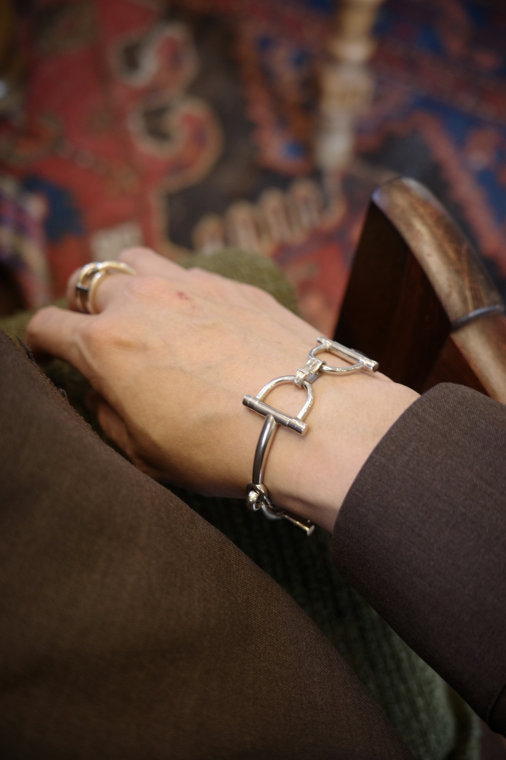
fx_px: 843
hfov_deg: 33.4
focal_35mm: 40
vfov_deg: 48.5
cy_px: 380
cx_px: 253
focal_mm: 26
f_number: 2.8
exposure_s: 1/60
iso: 800
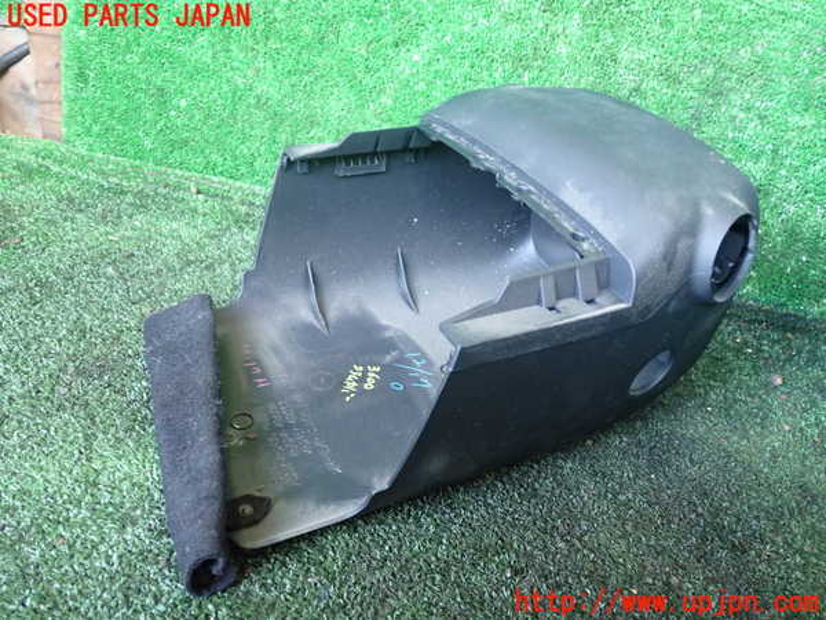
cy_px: 310
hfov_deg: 60.0
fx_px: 716
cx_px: 413
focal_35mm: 30
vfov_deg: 46.8
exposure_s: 1/30
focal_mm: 5.4
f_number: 2.3
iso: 500
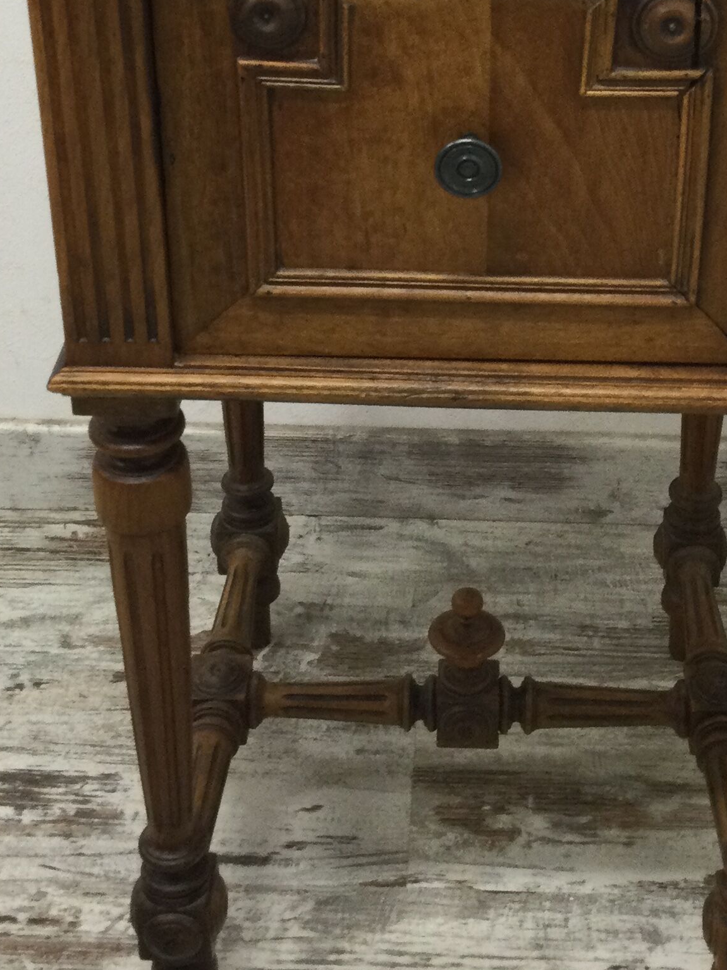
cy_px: 188
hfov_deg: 22.2
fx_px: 1848
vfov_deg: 28.7
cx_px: 473
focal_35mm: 66
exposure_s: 1/33
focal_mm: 3.3
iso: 100
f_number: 2.4
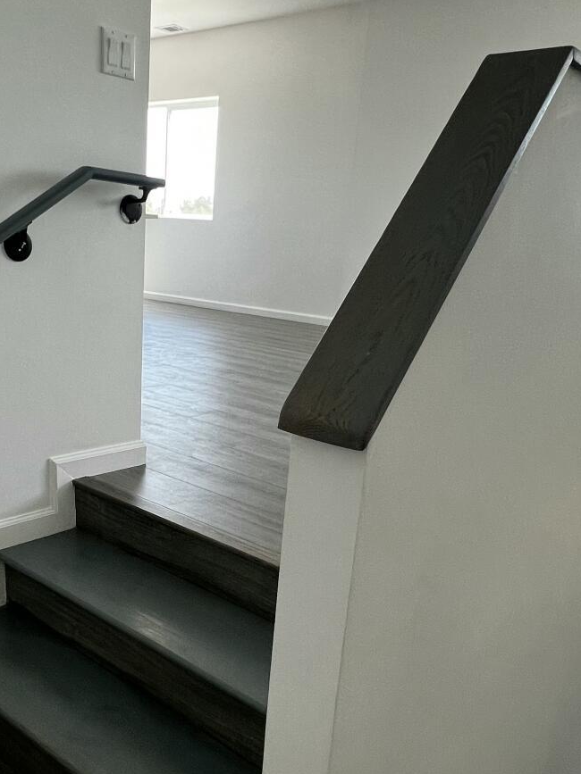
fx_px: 672
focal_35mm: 30
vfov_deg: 59.5
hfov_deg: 46.6
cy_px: 462
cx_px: 240
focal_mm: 1.57
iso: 100
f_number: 1.8
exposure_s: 1/120
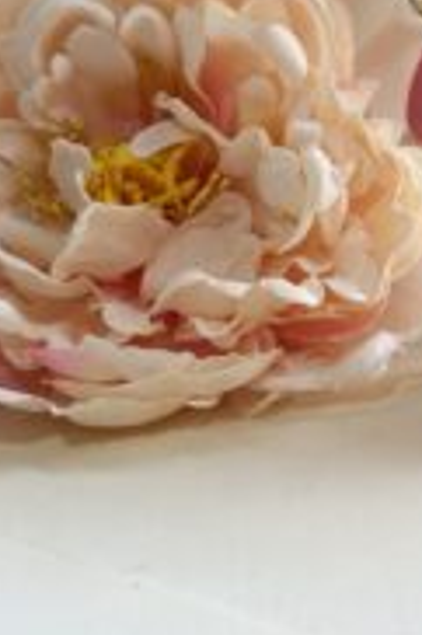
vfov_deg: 16.7
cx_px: 384
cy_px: -49
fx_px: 2096
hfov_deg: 11.4
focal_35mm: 119
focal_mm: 5.96
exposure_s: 1/50
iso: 32
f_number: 1.6
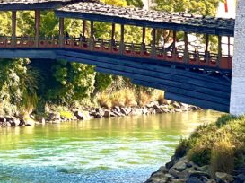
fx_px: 1534
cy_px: -37
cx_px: -53
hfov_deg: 9.0
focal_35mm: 217
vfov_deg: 6.8
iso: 32
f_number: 2.8
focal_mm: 9
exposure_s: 1/388
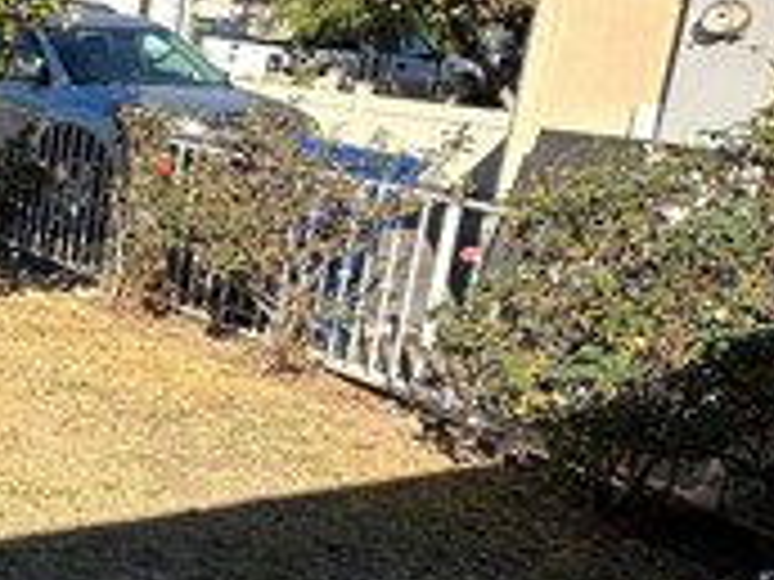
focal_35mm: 52
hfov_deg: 28.2
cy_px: 247
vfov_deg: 28.0
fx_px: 1163
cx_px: -302
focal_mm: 2.22
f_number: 2.2
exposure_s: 1/1490
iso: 50
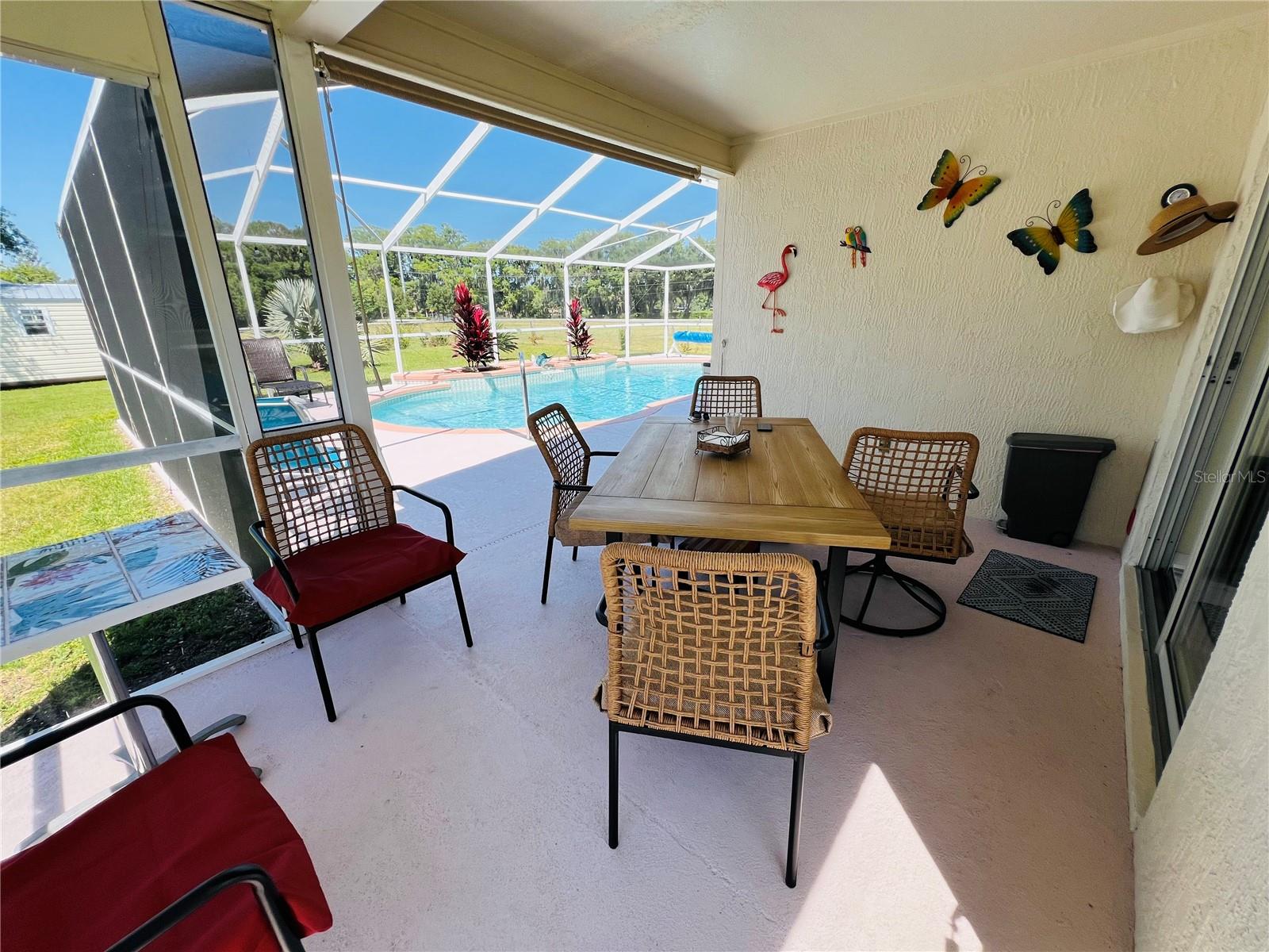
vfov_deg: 89.9
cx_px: 634
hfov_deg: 106.2
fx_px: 477
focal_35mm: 13
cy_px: 476
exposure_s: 1/473
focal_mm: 1.57
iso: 32
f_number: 1.8
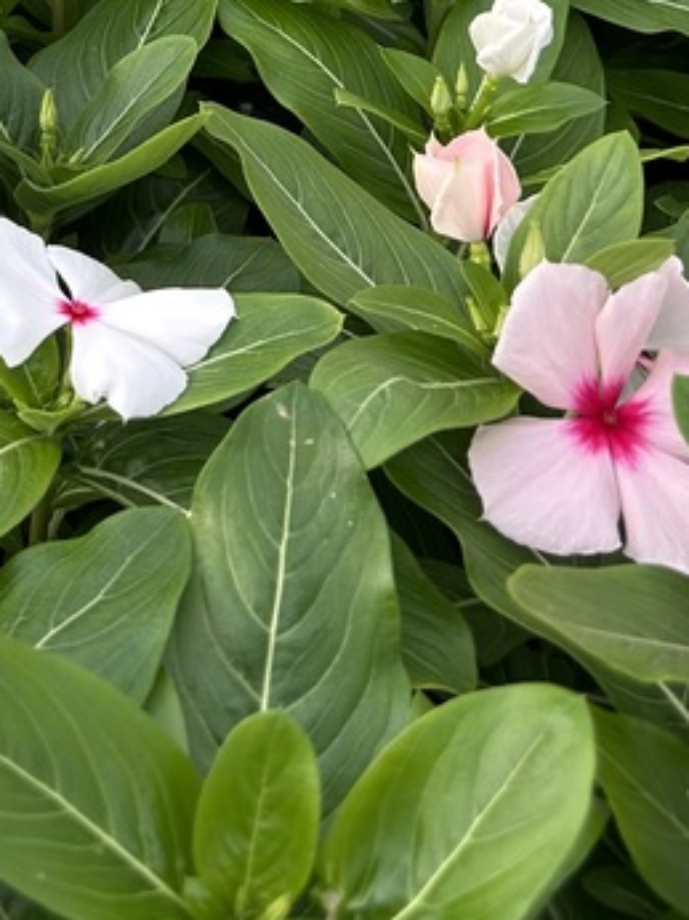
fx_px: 2046
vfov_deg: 23.6
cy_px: -114
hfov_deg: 18.3
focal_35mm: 77
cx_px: -104
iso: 40
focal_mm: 5.7
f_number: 1.5
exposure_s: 1/178
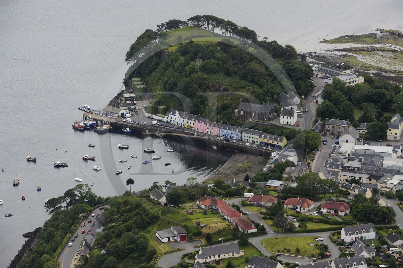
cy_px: 134
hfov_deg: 12.5
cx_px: 202
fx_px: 1846
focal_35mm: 165
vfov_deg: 8.3
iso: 800
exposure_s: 1/800
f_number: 9
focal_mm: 165
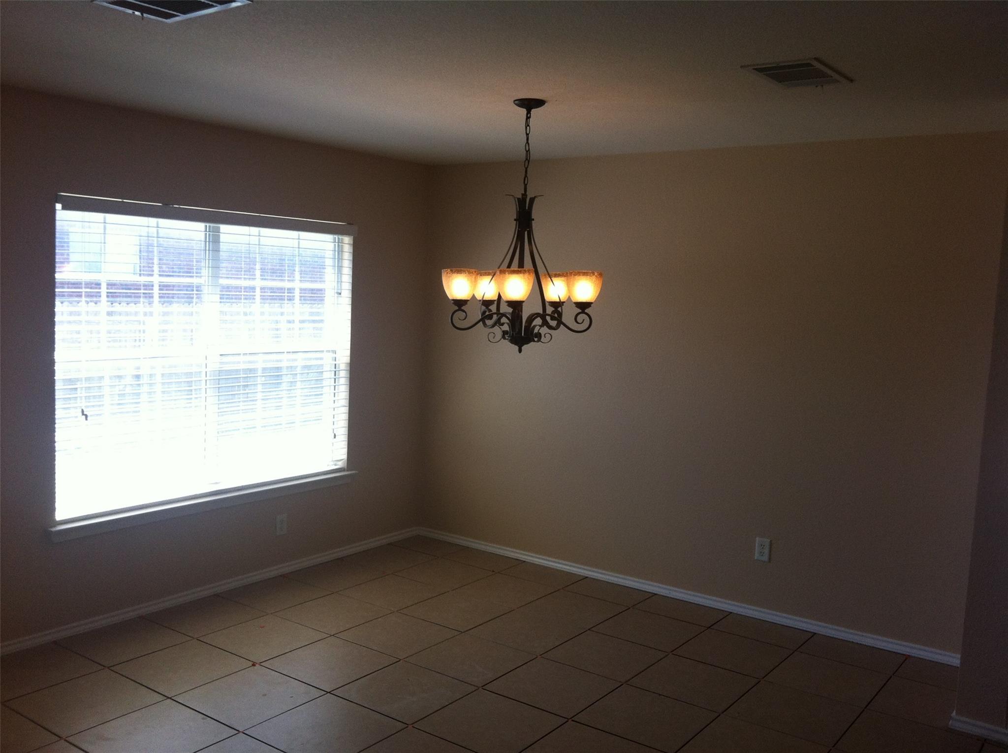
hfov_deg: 52.7
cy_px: 376
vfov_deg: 40.6
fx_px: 1018
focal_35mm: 35
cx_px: 504
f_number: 2.8
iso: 100
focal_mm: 3.85
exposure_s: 1/120
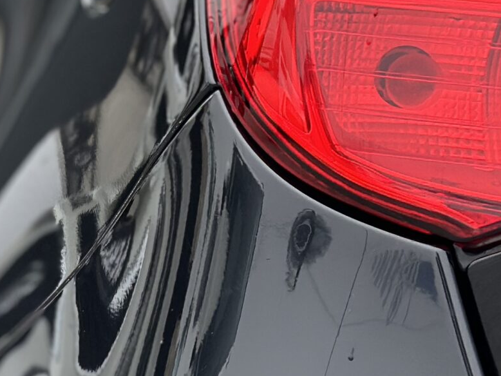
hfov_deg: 12.3
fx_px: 2286
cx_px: -38
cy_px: 12
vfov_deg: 9.3
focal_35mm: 158
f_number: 1.78
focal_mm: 6.86
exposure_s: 1/663
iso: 80
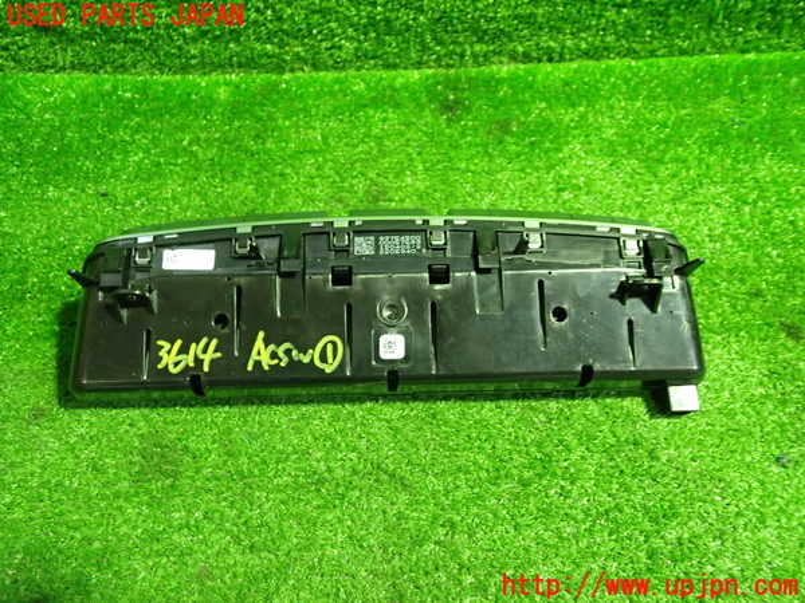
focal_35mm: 30
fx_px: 698
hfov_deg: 60.0
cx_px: 402
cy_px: 302
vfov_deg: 46.8
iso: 500
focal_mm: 5.4
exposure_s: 1/30
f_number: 2.3
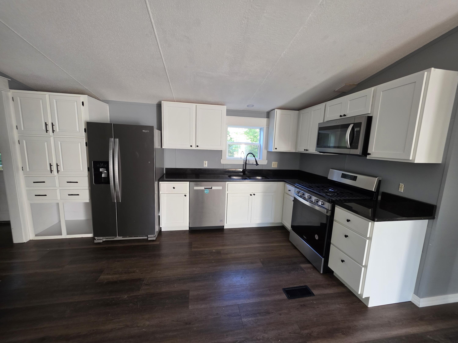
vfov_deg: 89.9
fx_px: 172
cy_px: 172
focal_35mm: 13
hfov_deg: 106.2
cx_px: 229
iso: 200
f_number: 1.9
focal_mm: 2.2
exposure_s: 1/60
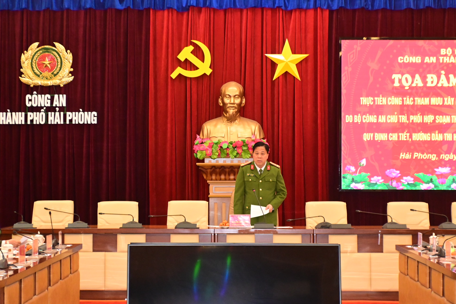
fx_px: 1140
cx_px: 228
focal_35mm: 90
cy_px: 152
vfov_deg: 15.2
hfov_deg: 22.6
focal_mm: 60
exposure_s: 1/200
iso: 5000
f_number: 5
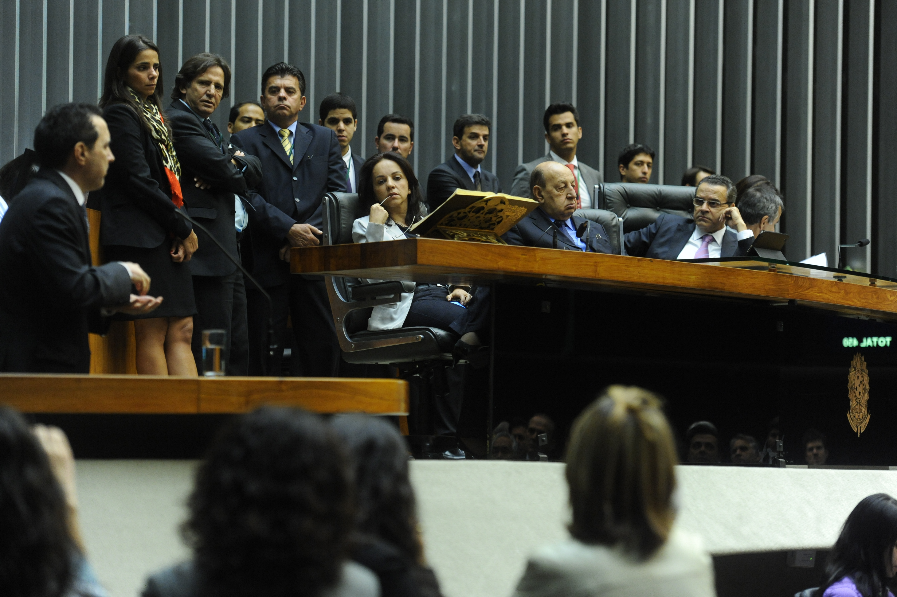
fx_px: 2988
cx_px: 448
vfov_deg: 11.4
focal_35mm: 120
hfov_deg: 17.1
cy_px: 298
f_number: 3.5
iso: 2000
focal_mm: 120
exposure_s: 1/60
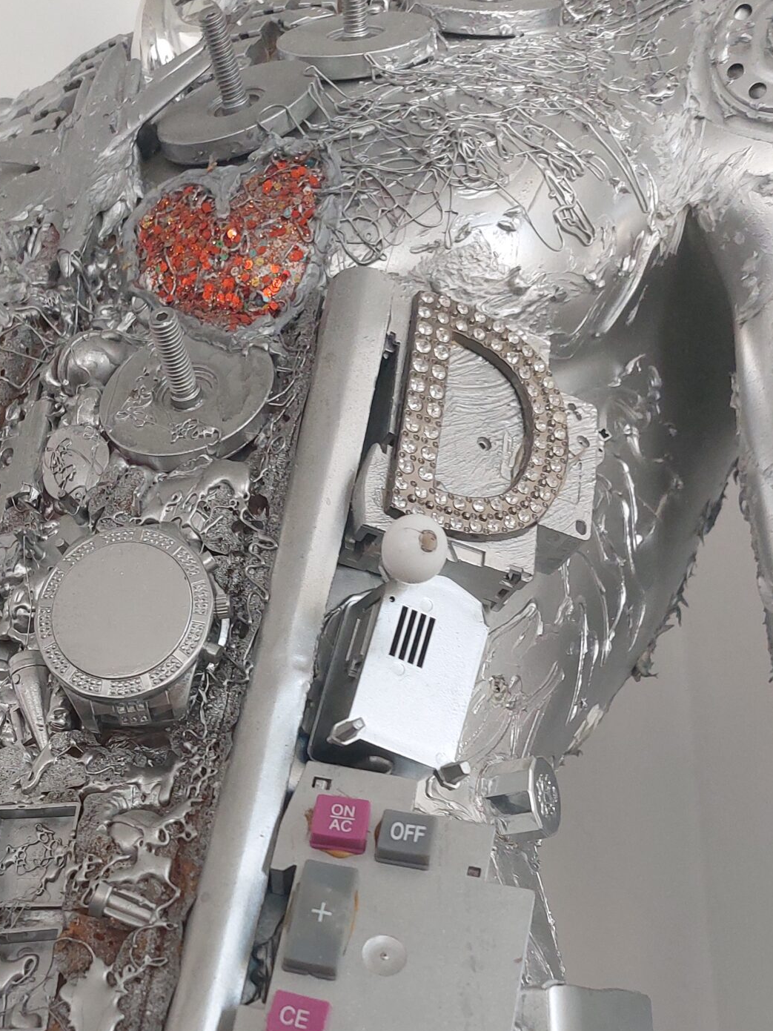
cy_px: 886
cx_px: 179
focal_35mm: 46
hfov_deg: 30.9
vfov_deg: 38.9
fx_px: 1370
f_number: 1.8
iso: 200
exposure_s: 1/100
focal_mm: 5.23
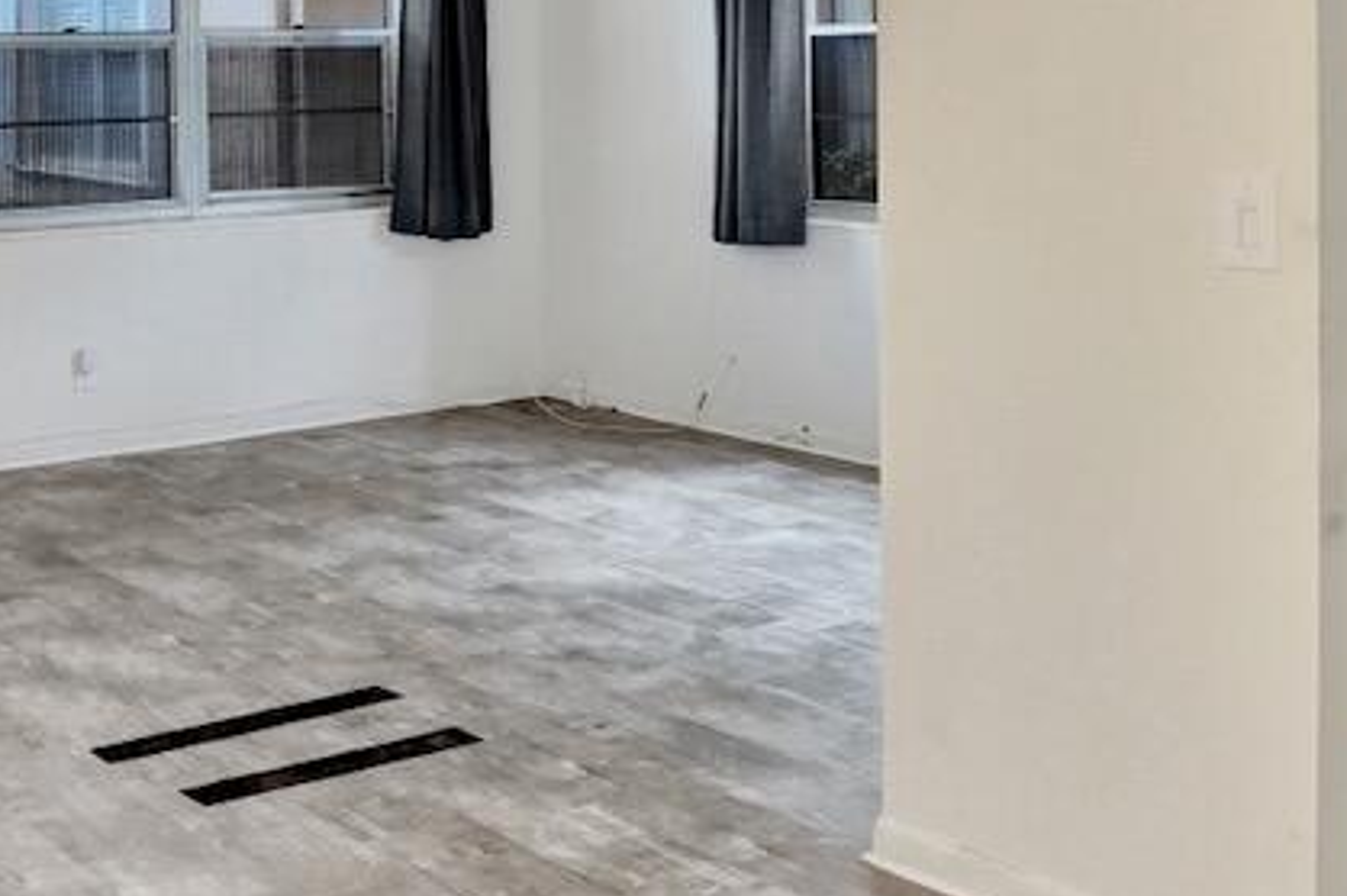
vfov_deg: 26.4
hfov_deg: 39.7
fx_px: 1832
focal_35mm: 49
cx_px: 406
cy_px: 68
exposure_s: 1/250
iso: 800
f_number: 2.8
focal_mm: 16
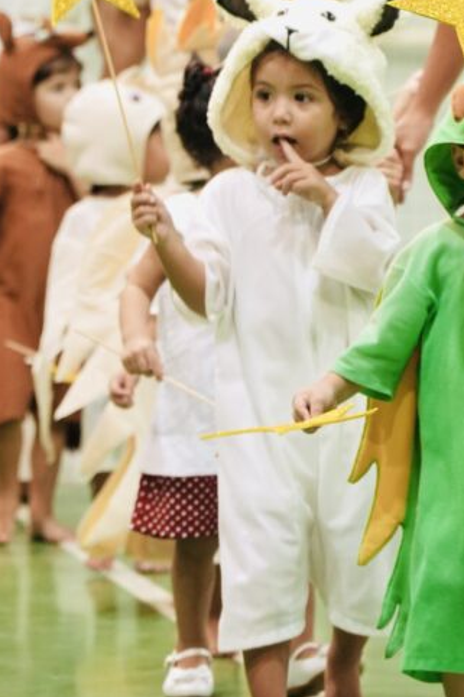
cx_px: 411
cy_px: 80
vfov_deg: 9.2
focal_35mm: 223
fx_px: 4314
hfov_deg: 6.1
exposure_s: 1/125
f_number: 2.8
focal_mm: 70
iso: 1000
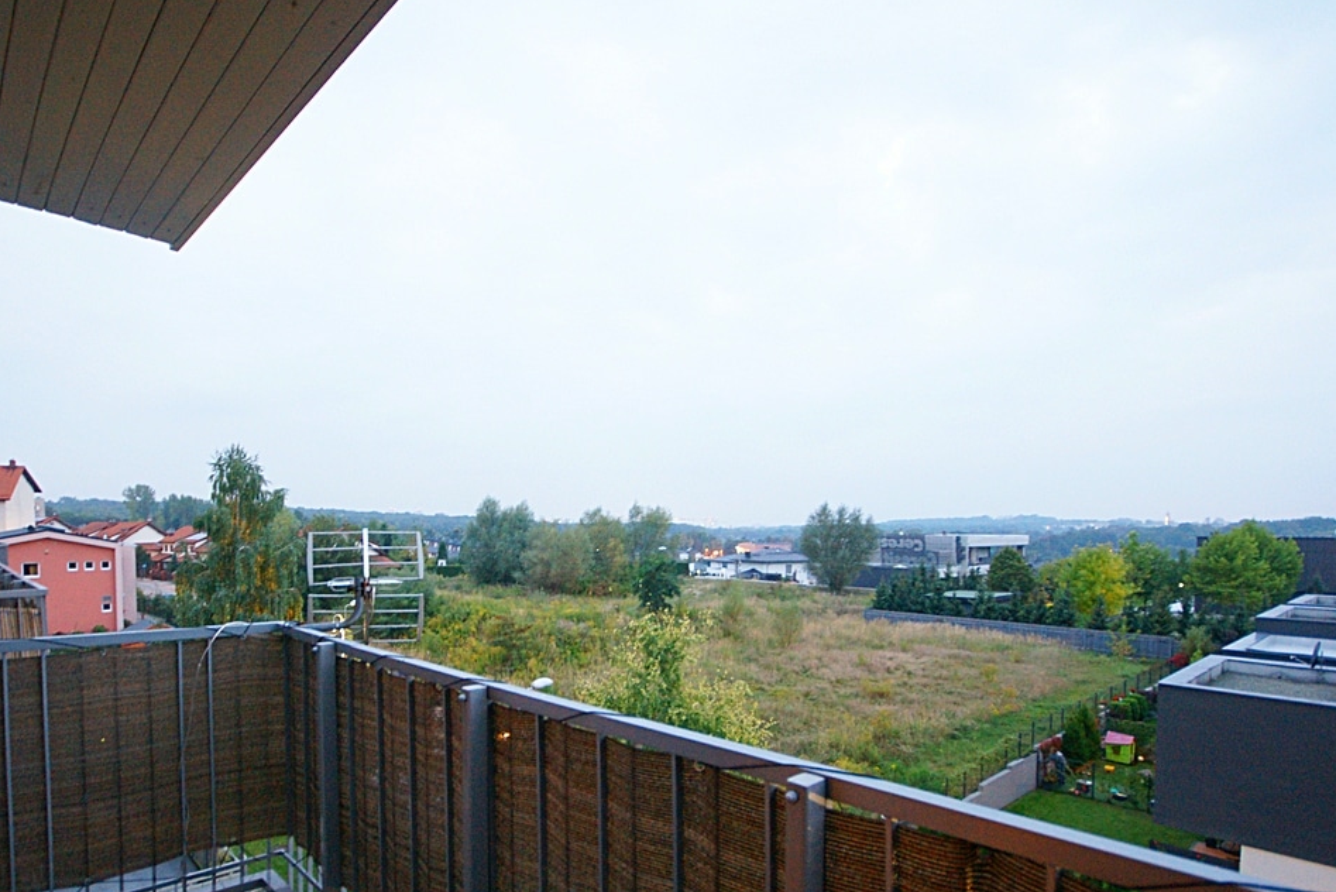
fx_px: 705
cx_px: 561
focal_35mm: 19
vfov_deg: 63.8
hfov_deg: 86.2
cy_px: 548
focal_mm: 10
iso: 1000
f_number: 4
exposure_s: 1/1.67
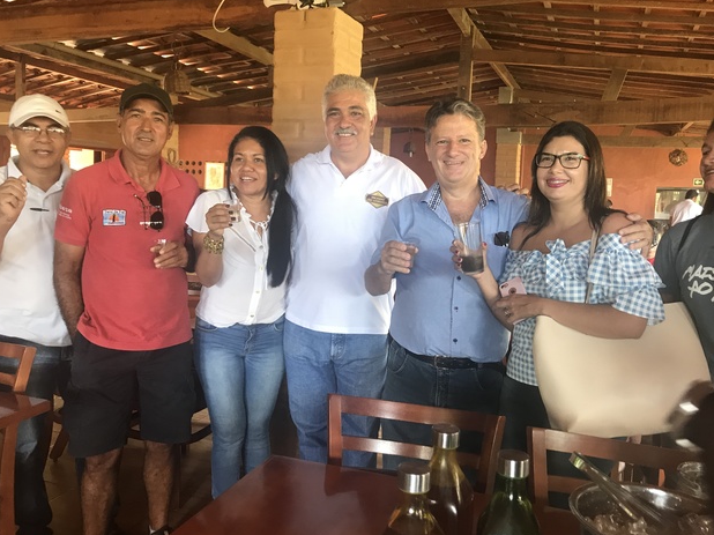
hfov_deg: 61.7
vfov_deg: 48.2
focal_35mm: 29
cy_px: 261
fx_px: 598
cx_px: 366
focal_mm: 3.99
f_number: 1.8
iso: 40
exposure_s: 1/24
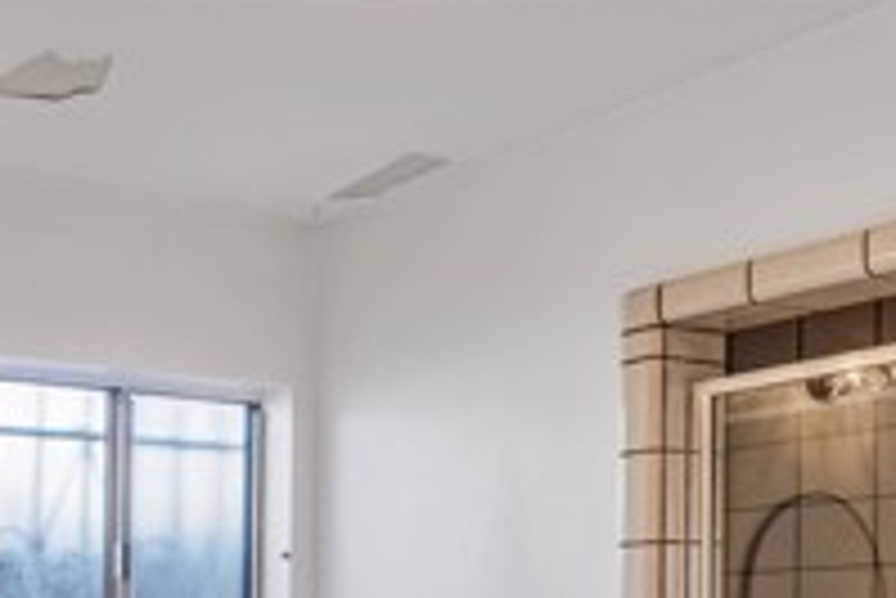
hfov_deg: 40.0
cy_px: 937
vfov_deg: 23.1
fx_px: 1121
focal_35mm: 45
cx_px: 72
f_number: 8
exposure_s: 1/10
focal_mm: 14
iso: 125
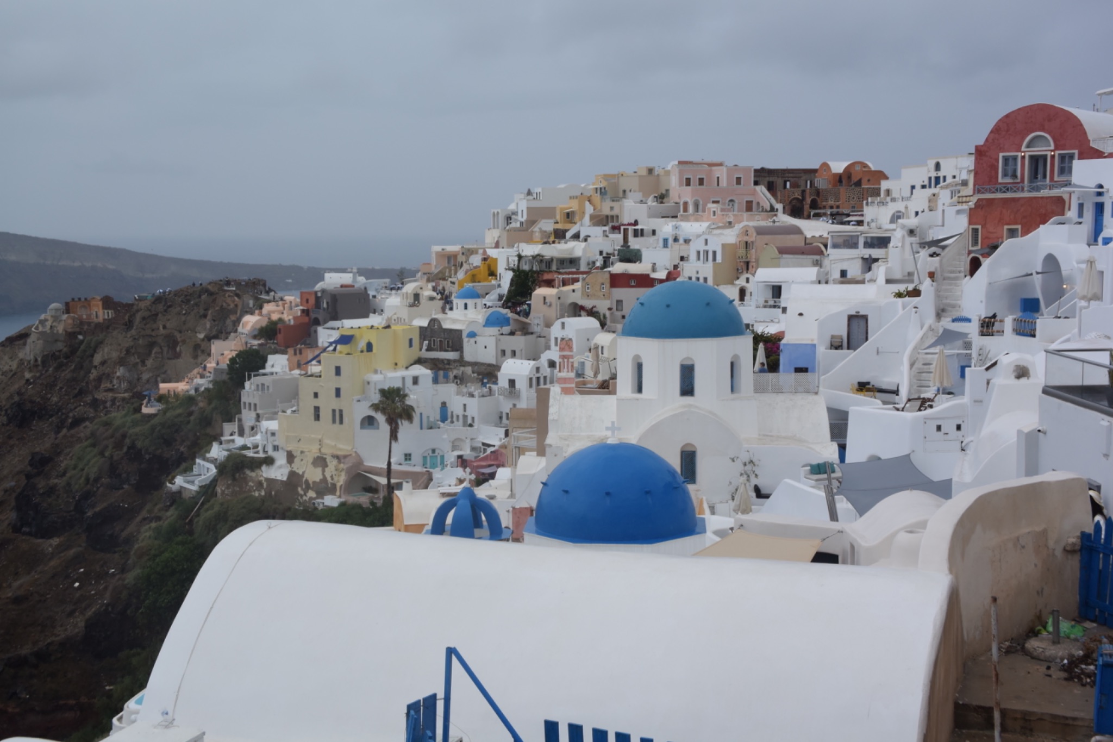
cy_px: 371
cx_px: 556
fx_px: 1453
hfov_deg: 41.9
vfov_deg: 28.6
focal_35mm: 47
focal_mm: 17.6
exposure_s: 1/250
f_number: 6.3
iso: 160
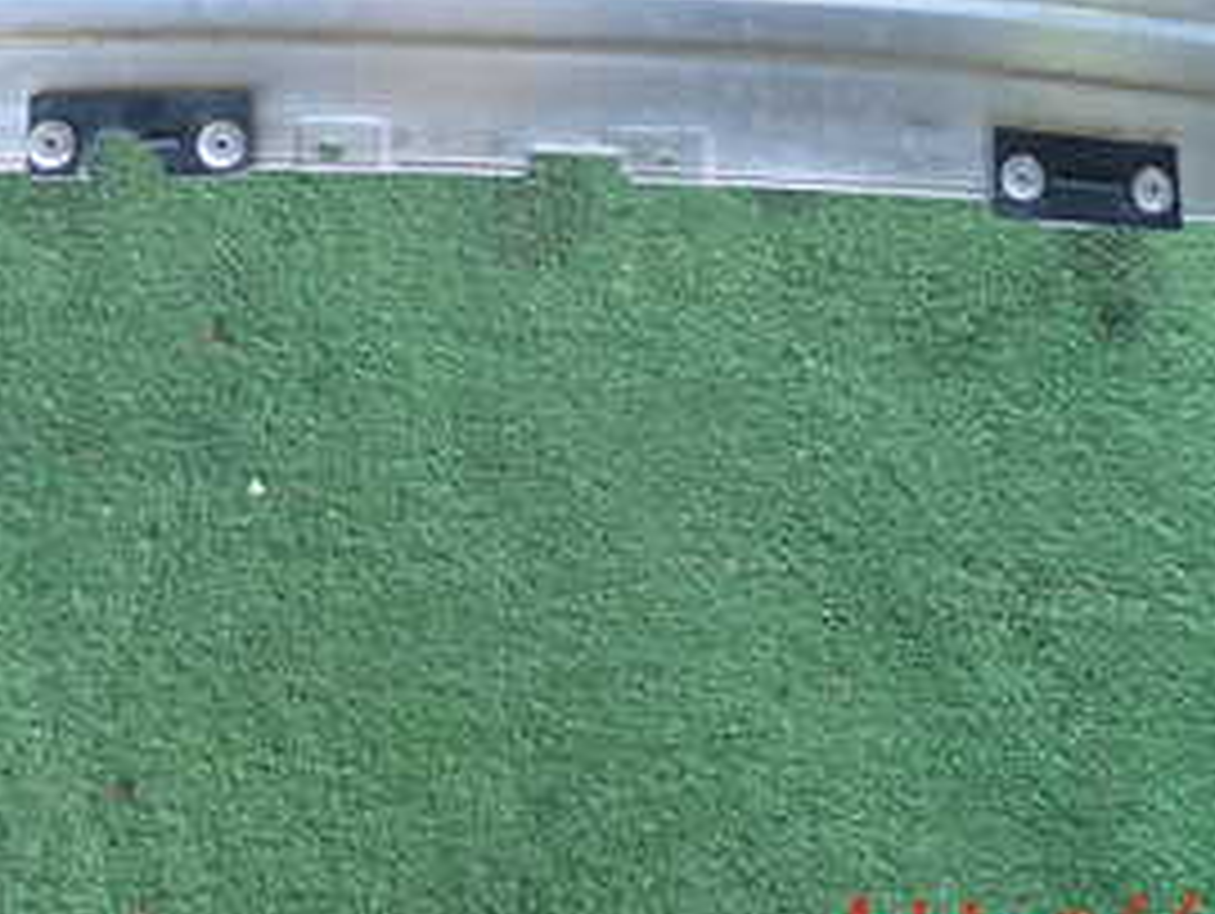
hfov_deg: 27.3
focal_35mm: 71
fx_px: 2494
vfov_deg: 20.1
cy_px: -14
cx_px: 518
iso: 200
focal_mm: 5.79
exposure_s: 1/60
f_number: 2.4
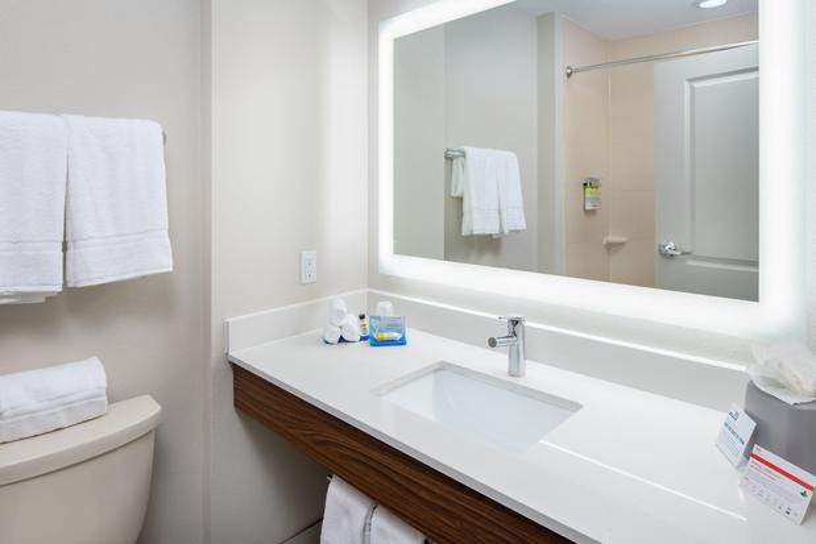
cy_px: 272
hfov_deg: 86.9
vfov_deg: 64.6
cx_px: 408
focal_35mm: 19
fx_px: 431
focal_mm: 19
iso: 200
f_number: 11
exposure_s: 1/15
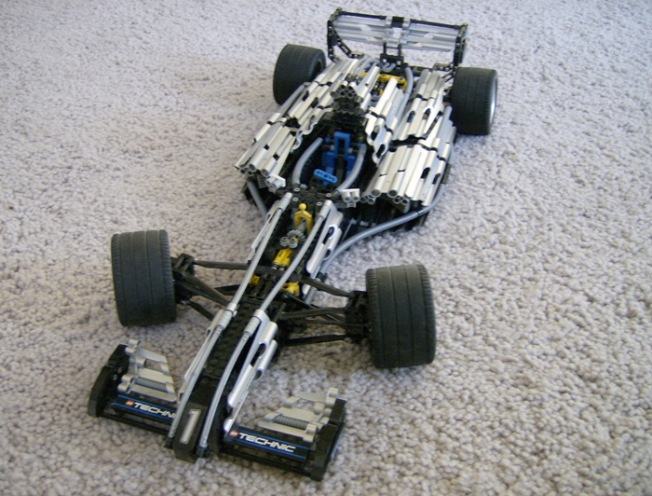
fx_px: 681
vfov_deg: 40.0
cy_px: 248
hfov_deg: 51.1
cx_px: 326
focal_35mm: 36
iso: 200
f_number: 2.8
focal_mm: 6
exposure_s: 1/21
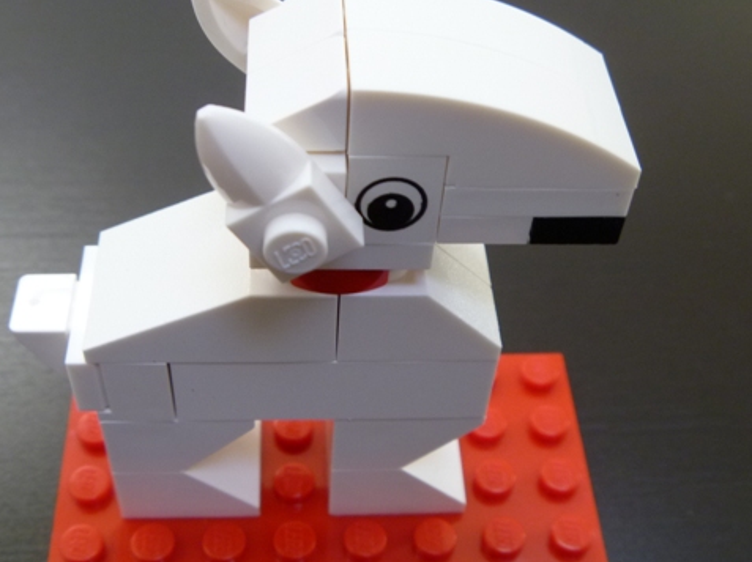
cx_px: 359
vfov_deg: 30.8
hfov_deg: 40.5
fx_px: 1020
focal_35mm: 47
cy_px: 324
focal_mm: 6.3
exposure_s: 1/30
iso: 200
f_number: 3.5
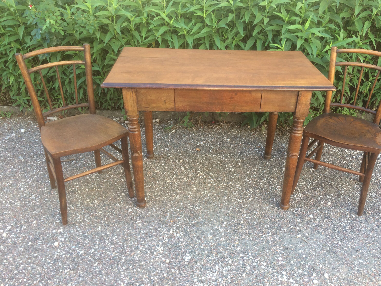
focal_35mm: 32
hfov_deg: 56.7
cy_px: 141
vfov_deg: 44.2
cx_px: 208
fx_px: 352
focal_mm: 4.15
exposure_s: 1/101
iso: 32
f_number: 2.2
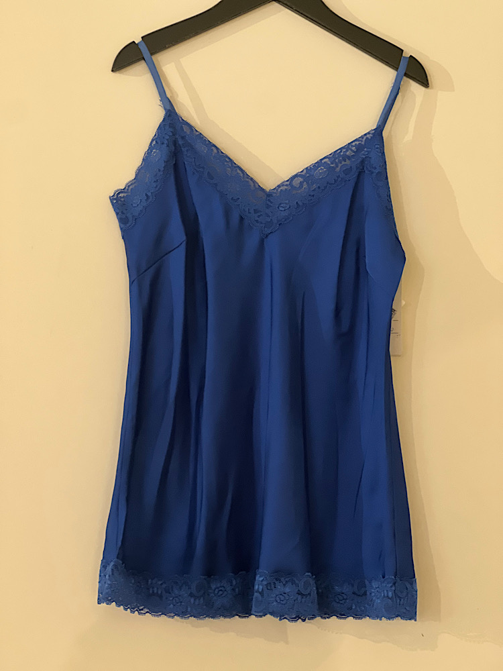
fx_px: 1492
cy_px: 336
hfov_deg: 19.1
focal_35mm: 77
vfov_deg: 25.3
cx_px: 252
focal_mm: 9
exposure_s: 1/14
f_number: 2.8
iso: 400
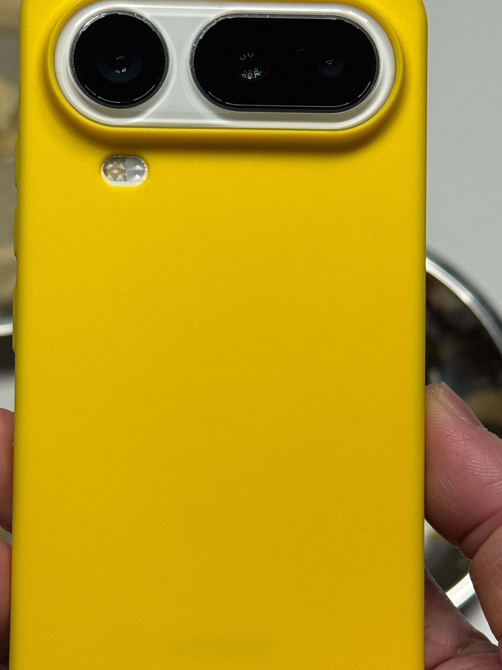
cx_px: 235
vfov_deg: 25.0
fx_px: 1508
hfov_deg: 18.9
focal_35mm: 78
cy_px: 356
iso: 100
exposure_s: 1/90
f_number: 1.78
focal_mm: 6.76
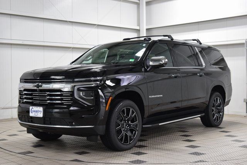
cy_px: 82
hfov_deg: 36.9
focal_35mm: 54
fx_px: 371
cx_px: 124
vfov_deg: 25.1
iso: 1600
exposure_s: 1/60
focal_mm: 36
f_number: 5.6
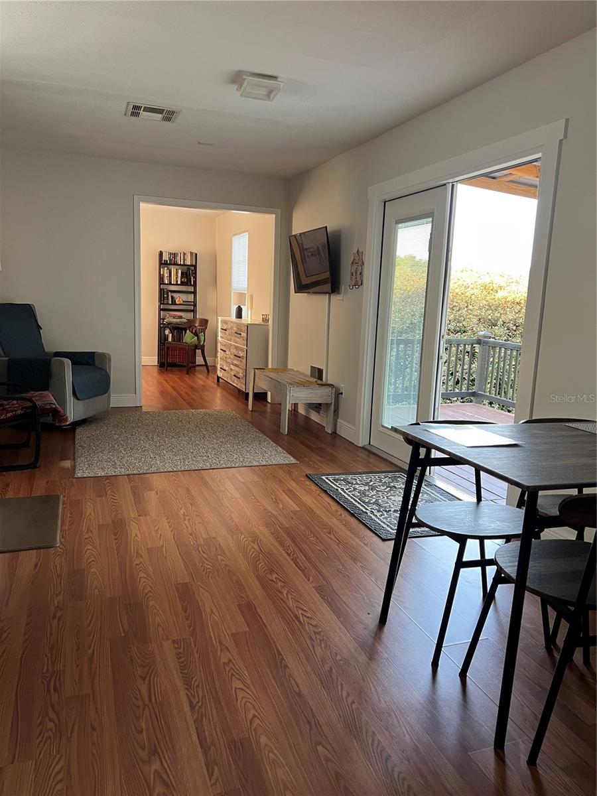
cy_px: 398
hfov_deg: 53.1
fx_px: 598
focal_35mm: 26
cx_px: 298
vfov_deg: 67.3
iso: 125
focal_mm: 5.7
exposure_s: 1/82
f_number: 1.5
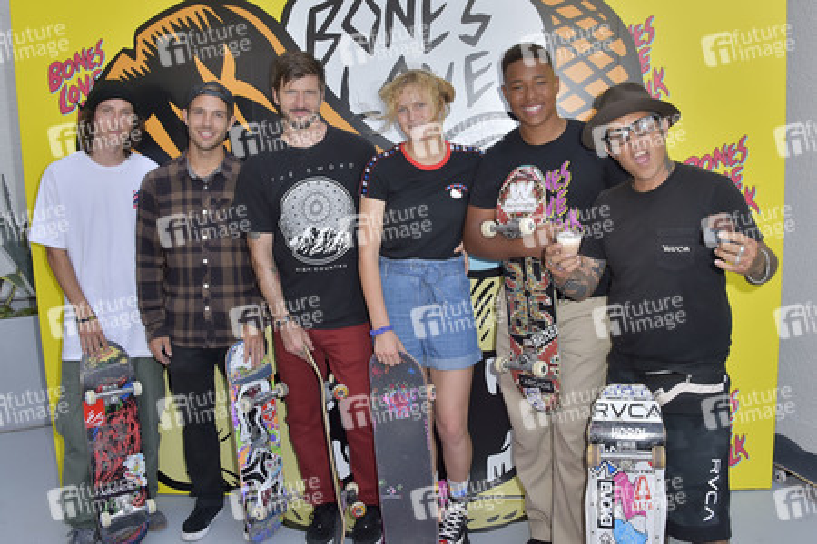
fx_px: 635
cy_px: 272
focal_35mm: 28
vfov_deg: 46.4
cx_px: 408
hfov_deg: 65.5
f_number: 7.1
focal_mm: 28
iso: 320
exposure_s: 1/250
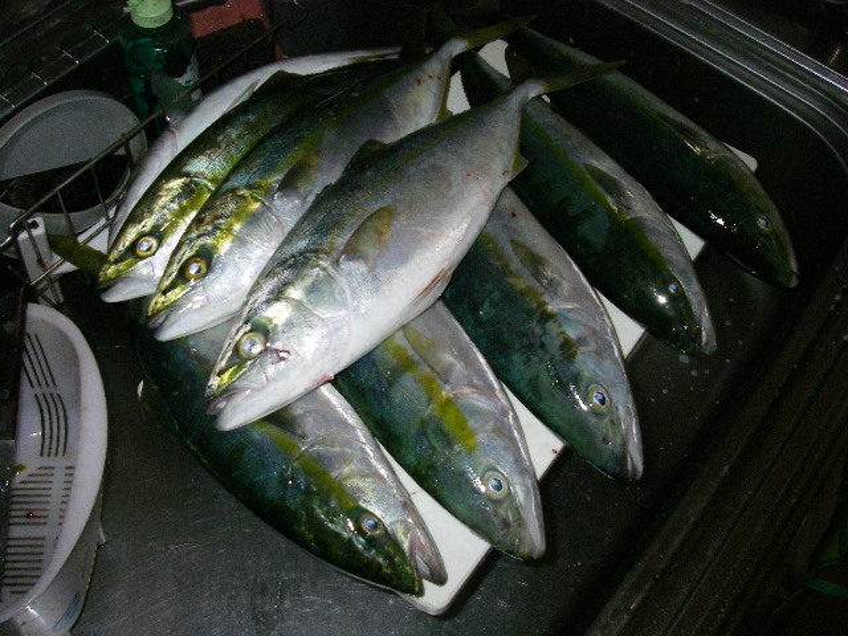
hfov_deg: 49.0
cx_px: 424
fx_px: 931
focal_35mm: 38
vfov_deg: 37.7
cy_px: 318
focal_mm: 6.3
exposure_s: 1/50
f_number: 3.3
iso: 400
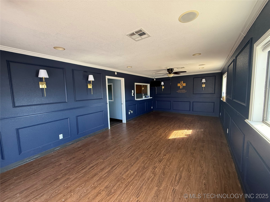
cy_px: 101
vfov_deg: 85.7
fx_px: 109
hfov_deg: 102.1
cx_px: 135
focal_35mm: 14
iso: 320
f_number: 2.2
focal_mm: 2.22
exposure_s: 1/99
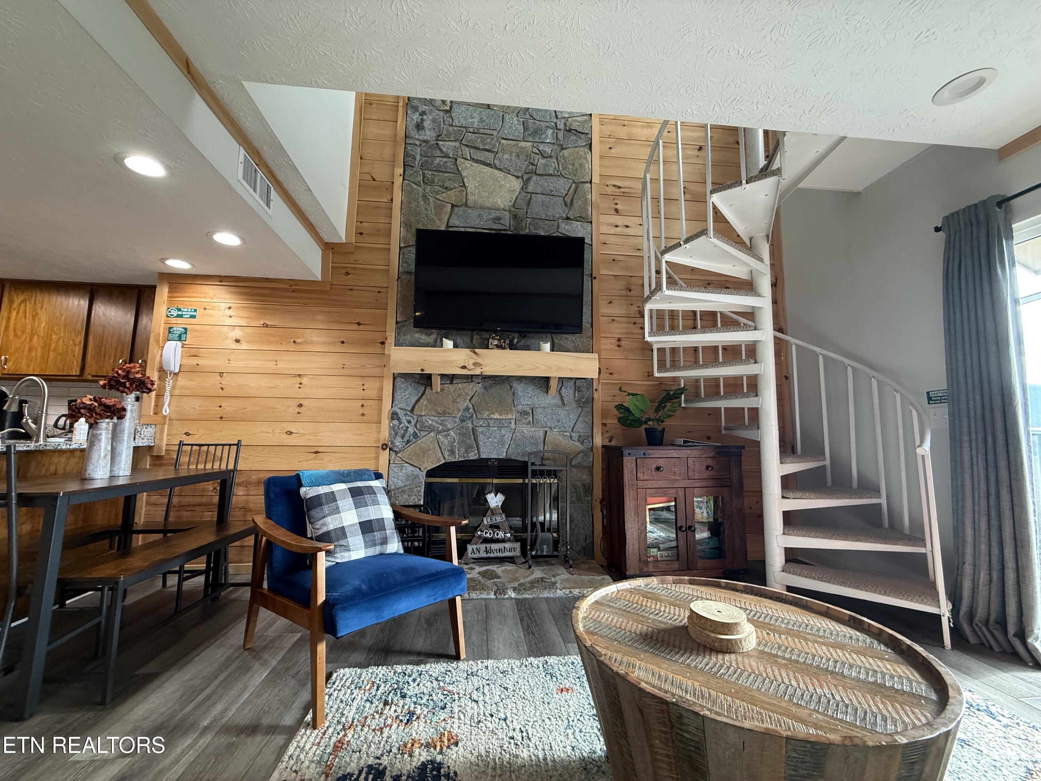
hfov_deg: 102.1
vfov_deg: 85.7
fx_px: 421
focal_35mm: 14
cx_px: 520
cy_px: 390
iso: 200
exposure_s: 1/60
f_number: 2.2
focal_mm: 2.22
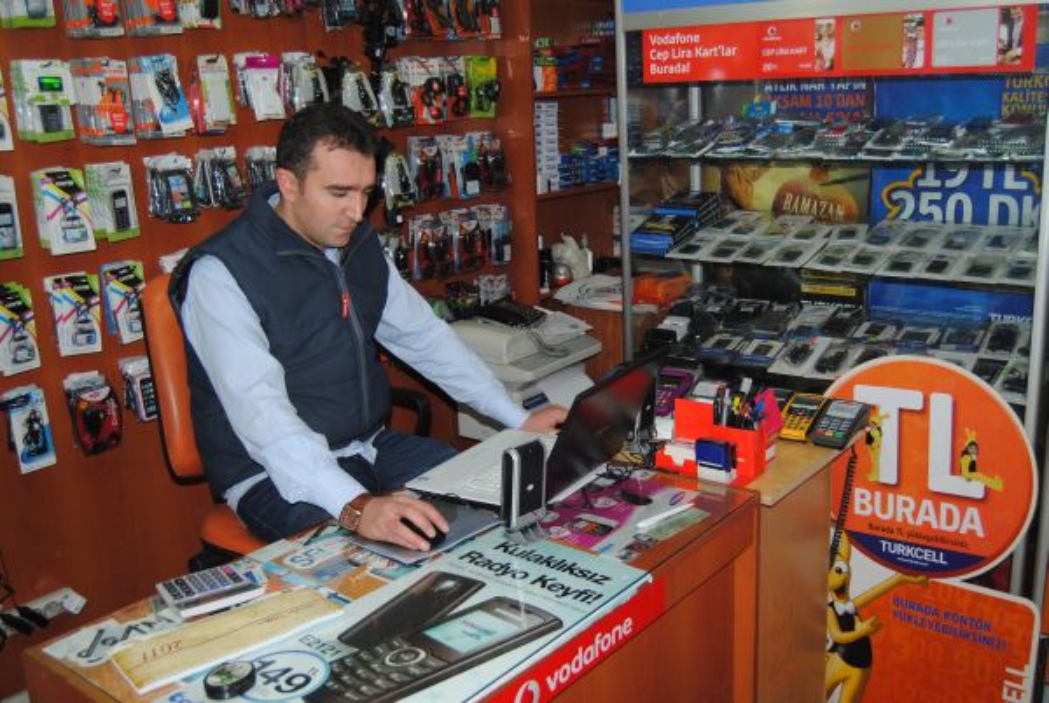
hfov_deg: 55.0
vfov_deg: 38.5
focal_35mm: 34
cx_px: 524
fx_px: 1007
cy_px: 352
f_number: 3.8
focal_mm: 23
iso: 200
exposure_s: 1/60
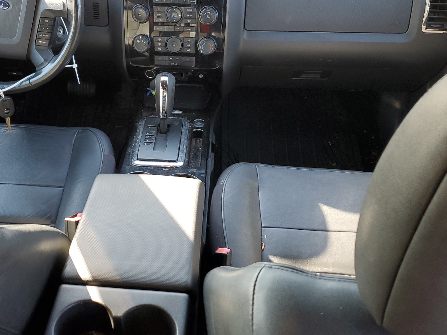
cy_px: 148
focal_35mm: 40
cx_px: 181
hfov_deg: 46.6
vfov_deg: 35.9
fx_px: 517
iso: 65
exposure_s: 1/120
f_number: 1.5
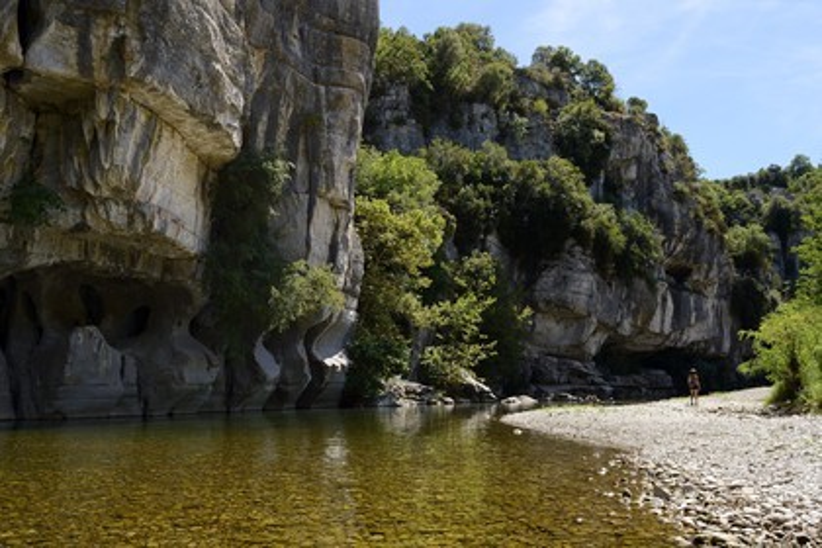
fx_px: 731
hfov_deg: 58.7
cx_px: 411
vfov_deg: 41.1
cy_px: 274
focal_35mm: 32
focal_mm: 32
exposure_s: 1/400
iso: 200
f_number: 7.1
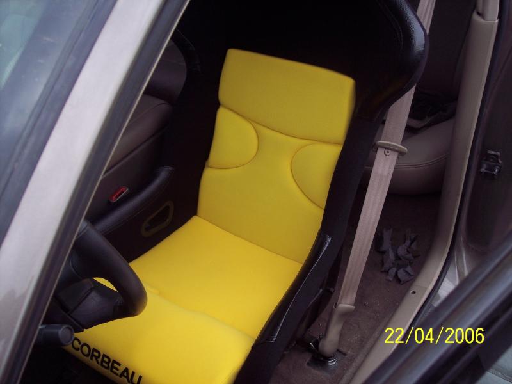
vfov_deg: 36.8
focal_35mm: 39
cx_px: 256
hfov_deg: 47.9
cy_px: 192
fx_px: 577
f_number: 3.4
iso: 100
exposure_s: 1/250
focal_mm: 8
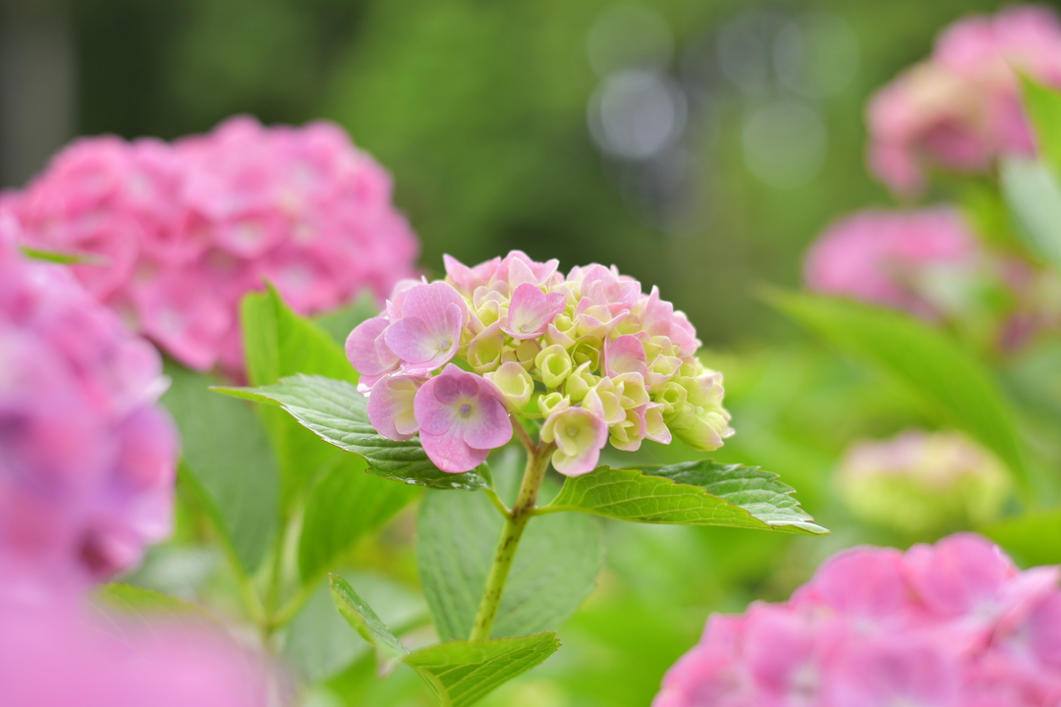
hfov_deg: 27.0
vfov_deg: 18.2
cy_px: 354
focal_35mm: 75
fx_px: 2210
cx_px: 530
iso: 125
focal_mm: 50
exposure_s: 1/640
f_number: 2.2
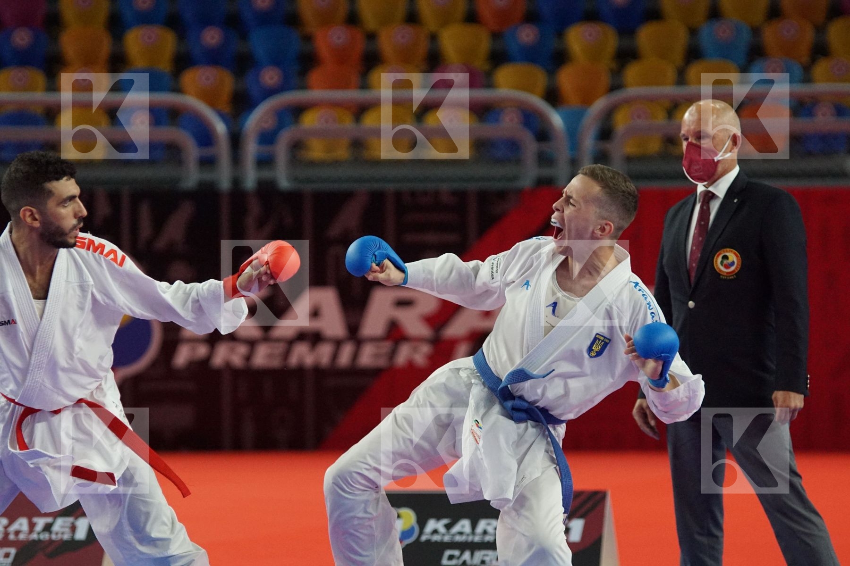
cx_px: 425
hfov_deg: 9.1
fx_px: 5312
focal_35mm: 225
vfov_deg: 6.1
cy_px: 283
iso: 3200
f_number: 2.8
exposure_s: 1/2000
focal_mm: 150
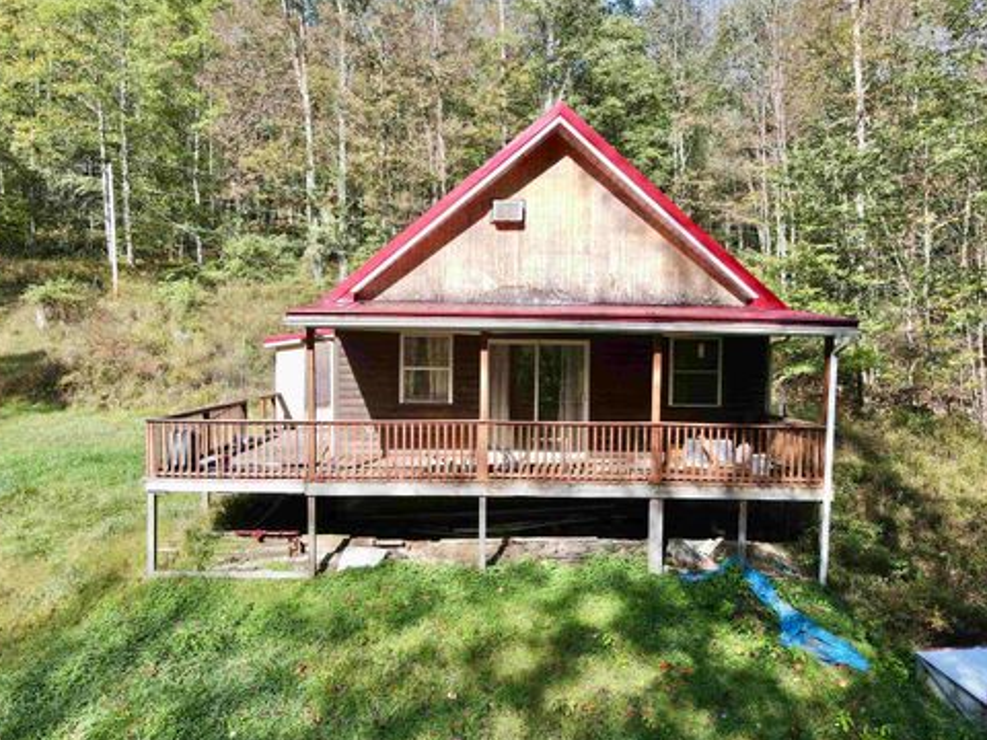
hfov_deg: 69.4
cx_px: 483
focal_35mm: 25
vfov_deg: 54.9
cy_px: 379
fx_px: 713
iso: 100
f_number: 2.8
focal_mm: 4.5
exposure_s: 1/200
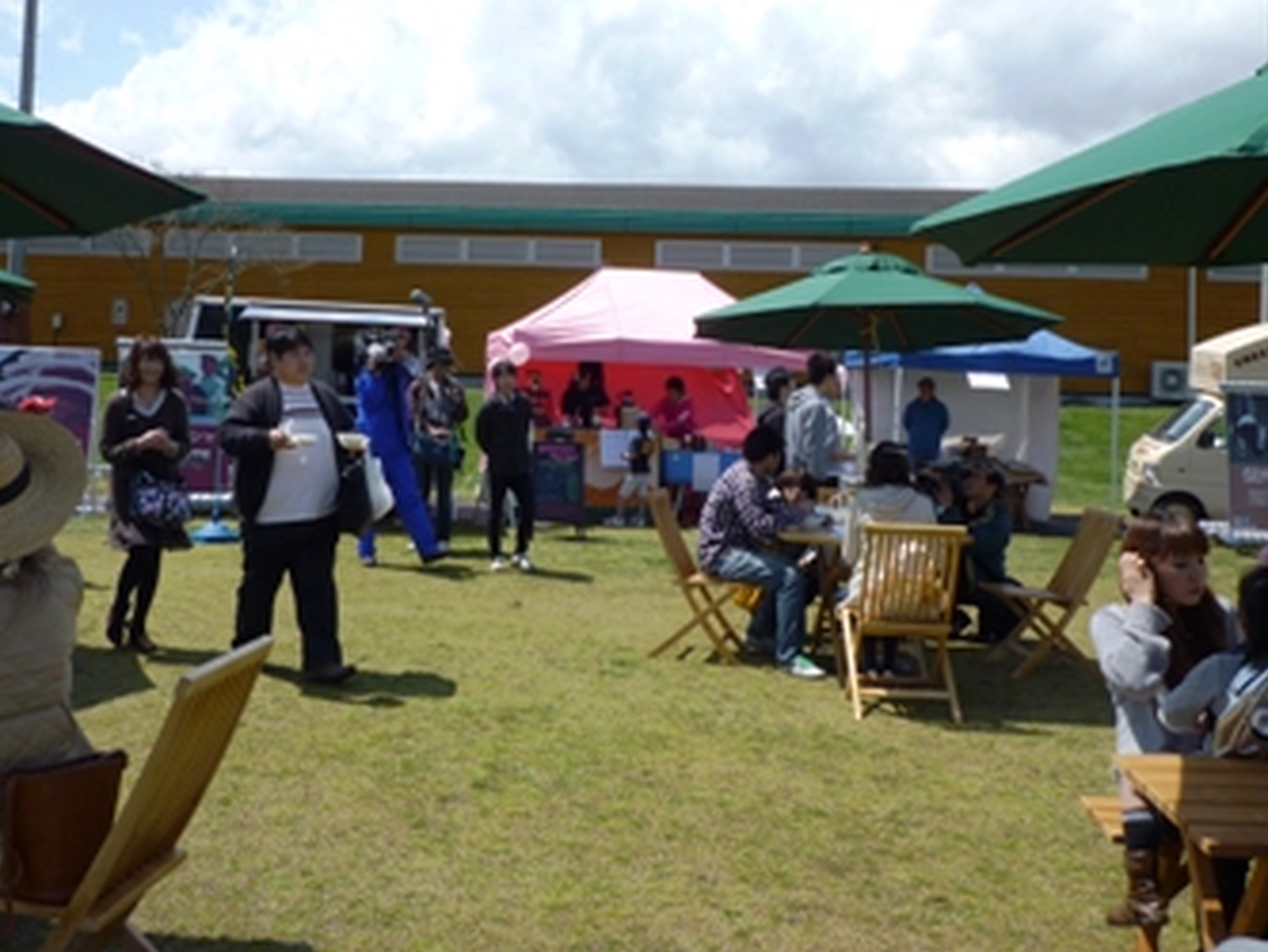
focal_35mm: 36
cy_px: 331
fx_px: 1319
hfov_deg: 51.1
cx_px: 533
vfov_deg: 39.3
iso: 80
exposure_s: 1/500
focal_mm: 4.4
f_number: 4
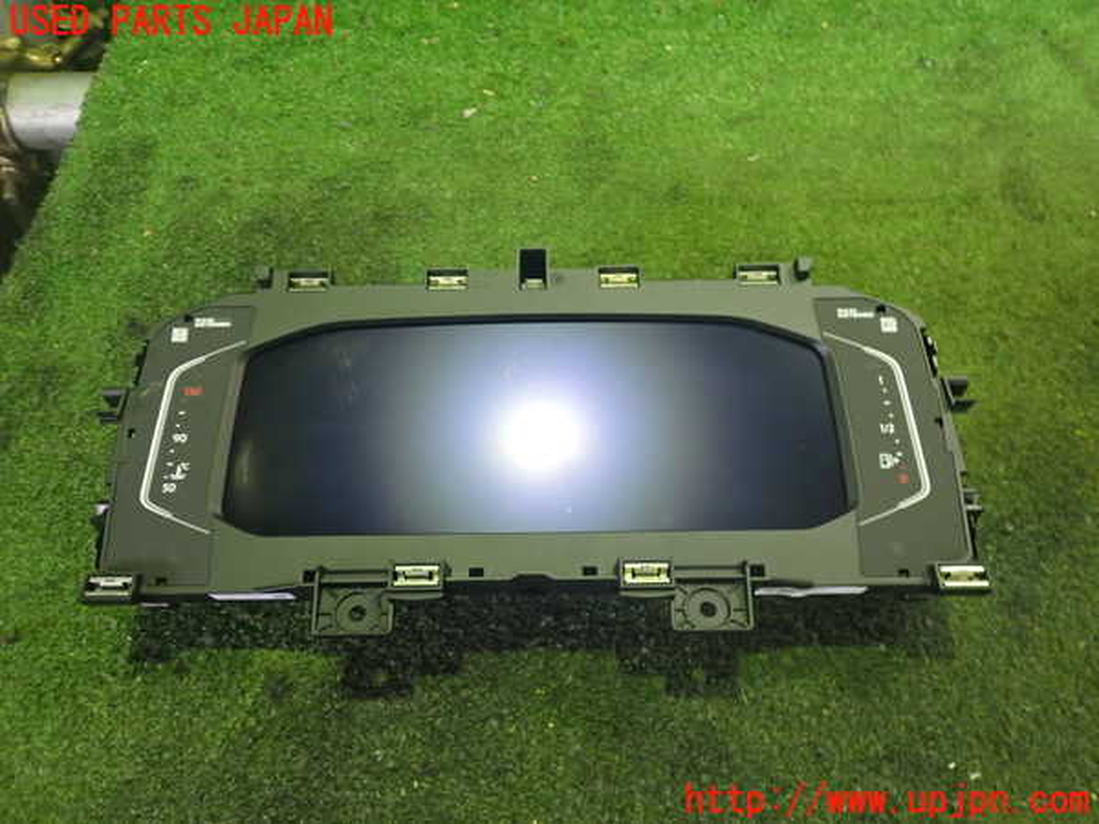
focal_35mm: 30
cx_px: 550
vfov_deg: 46.8
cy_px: 412
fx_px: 952
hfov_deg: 60.0
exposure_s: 1/30
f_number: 2.3
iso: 800
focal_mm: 5.4
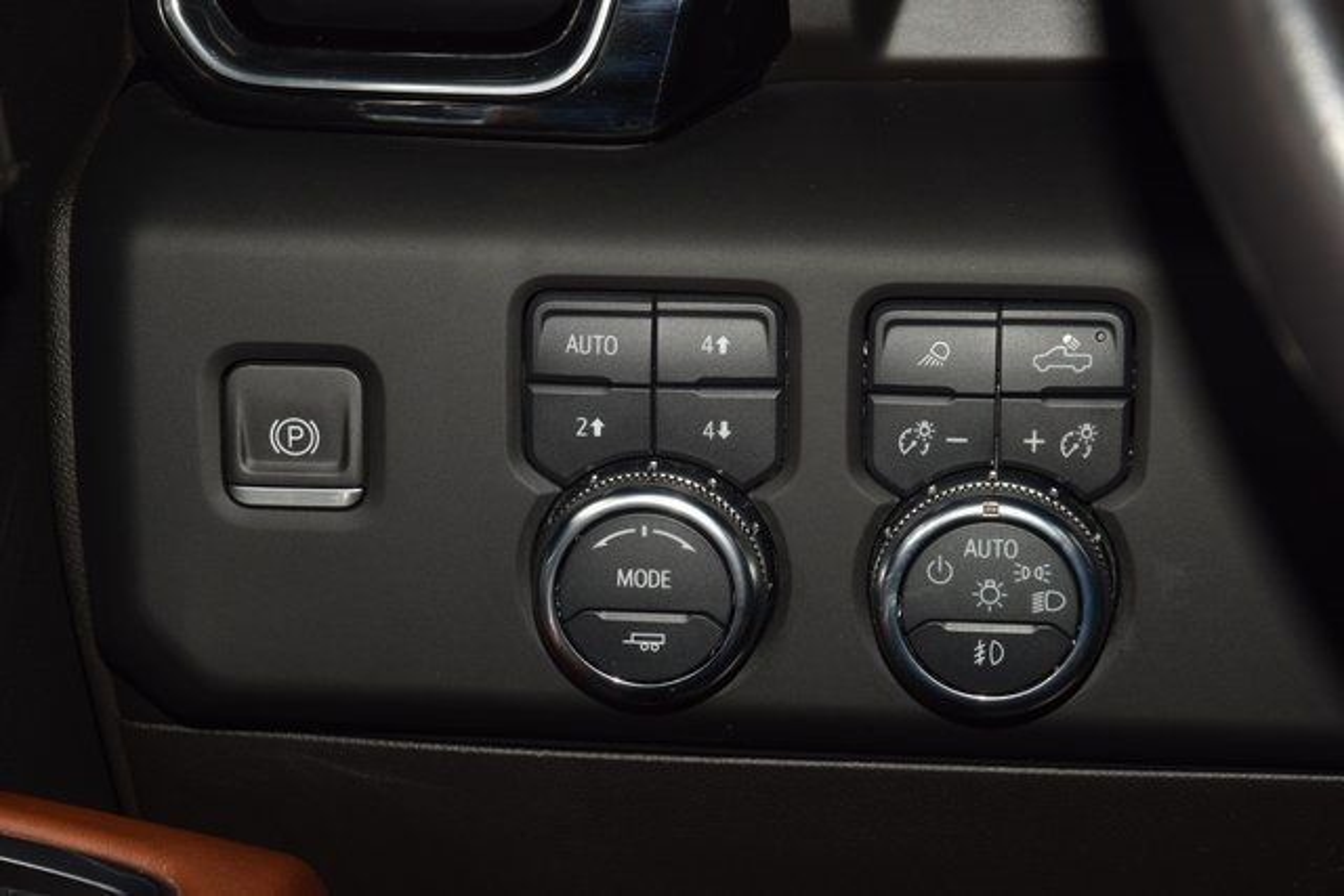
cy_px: 448
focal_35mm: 105
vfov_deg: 13.0
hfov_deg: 19.5
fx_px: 3921
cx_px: 672
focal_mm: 70
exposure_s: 1/125
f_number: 8
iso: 100
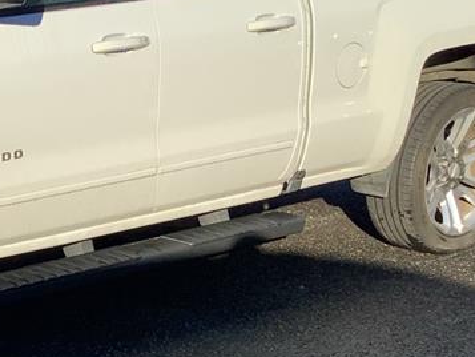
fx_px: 1222
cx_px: -64
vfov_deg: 16.5
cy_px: 266
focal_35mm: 89
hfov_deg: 20.8
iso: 25
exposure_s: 1/1508
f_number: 2.4
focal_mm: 3.3
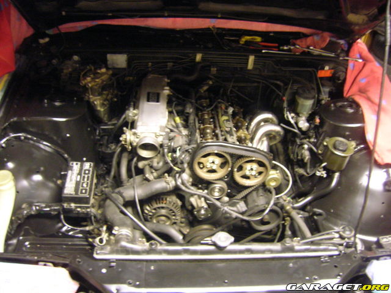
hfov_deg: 54.0
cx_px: 196
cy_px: 146
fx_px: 384
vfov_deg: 41.7
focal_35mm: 34
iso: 200
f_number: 2.9
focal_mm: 5.7
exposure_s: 1/1.1
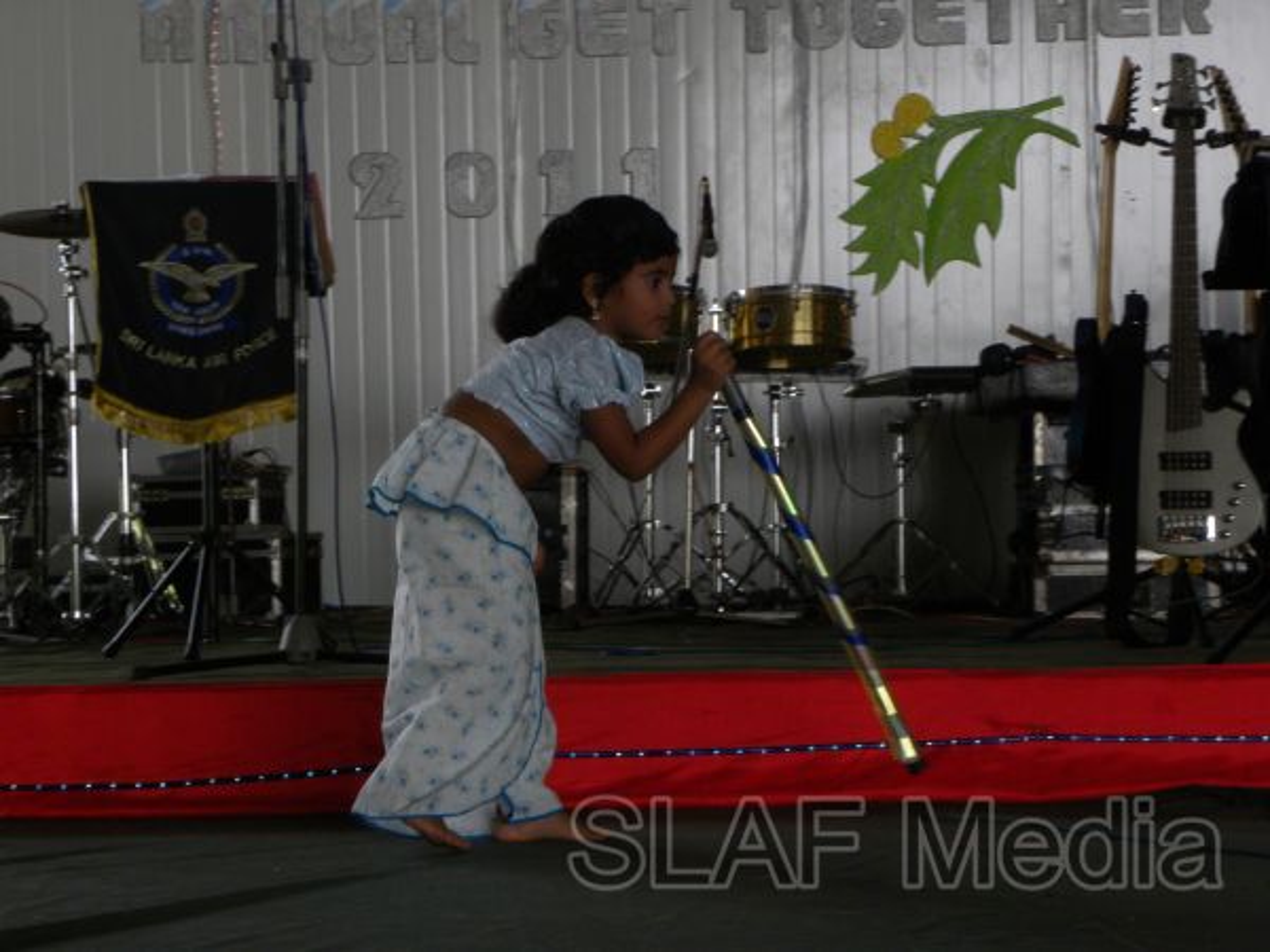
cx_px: 635
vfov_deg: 17.4
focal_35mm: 85
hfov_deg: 23.0
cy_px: 476
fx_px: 3119
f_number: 8
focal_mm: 15.1
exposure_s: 1/53.1
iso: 168
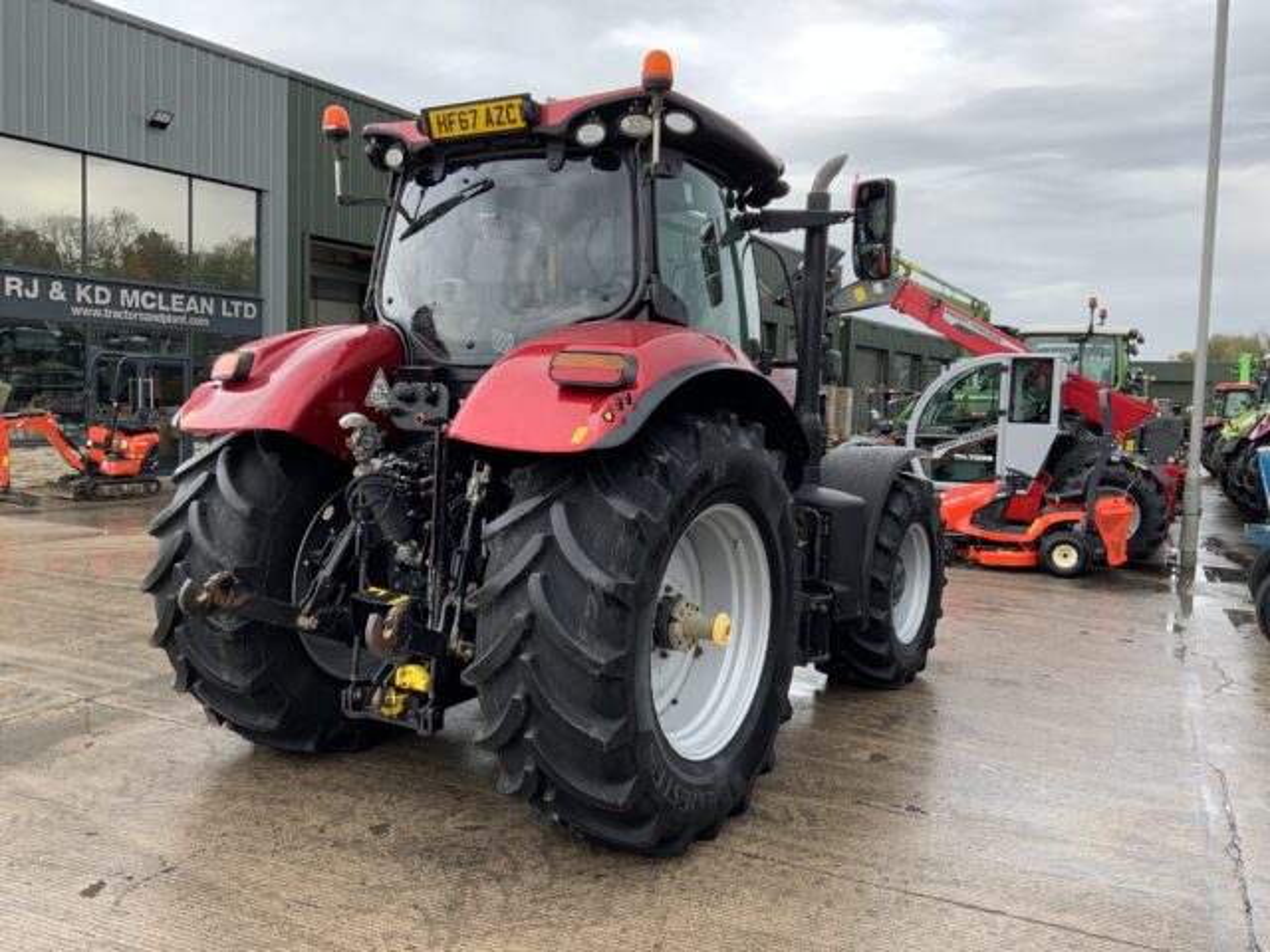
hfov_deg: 61.7
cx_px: 635
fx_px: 1064
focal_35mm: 29
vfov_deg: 48.2
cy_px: 476
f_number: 1.8
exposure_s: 1/122
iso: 16
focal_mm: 3
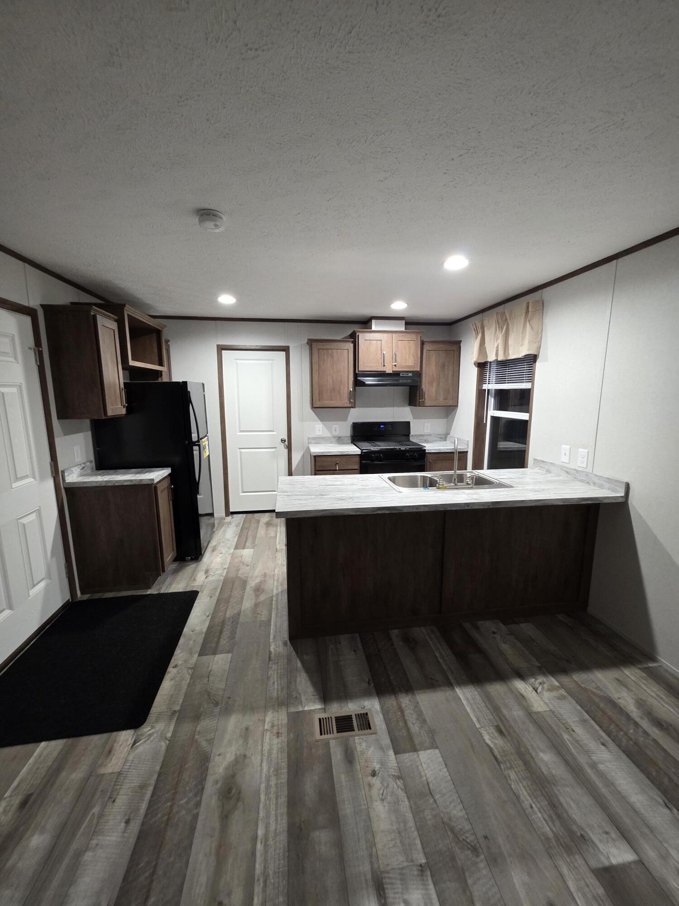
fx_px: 340
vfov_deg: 106.2
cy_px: 453
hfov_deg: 89.9
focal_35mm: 13
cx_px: 340
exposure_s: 1/60
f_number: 1.9
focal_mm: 2.2
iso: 400
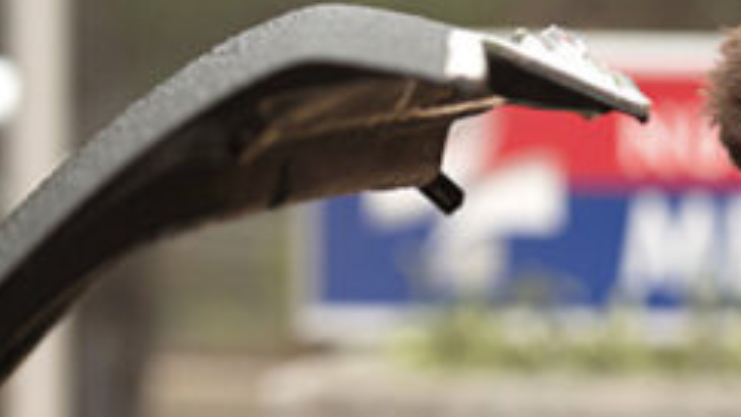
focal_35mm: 326
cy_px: 511
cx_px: 934
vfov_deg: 3.7
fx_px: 6404
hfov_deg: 6.6
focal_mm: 112
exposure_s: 1/125
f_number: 3.5
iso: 200
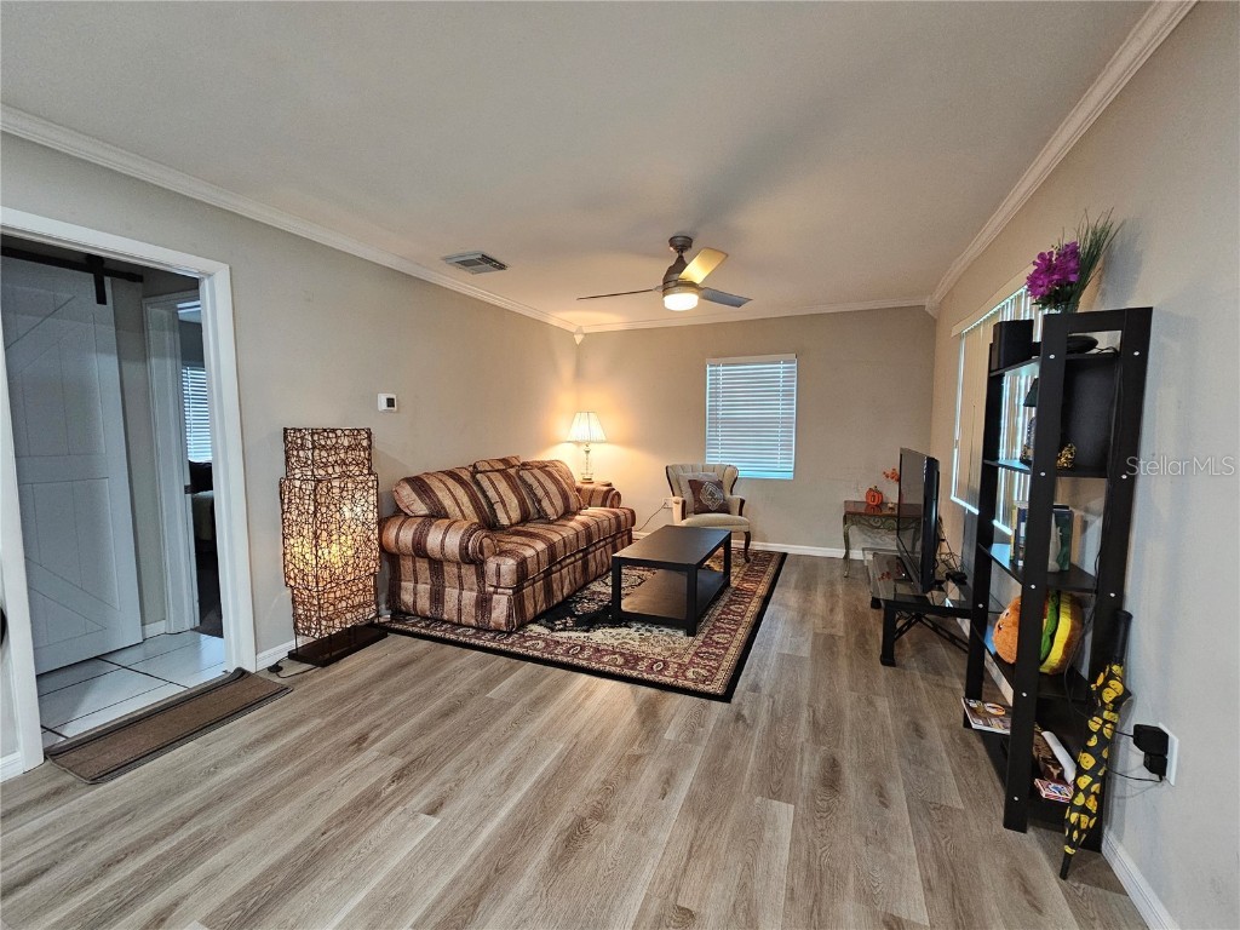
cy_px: 465
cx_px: 620
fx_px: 466
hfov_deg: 106.2
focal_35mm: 13
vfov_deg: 89.9
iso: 400
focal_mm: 2.2
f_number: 2.2
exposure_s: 1/30
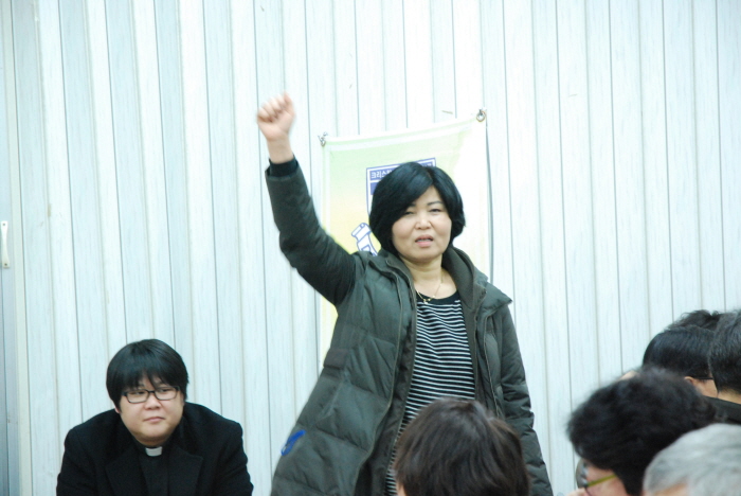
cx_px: 370
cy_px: 248
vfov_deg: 13.1
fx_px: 2163
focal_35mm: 105
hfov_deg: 19.4
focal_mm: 70
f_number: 5.6
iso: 1600
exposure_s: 1/30
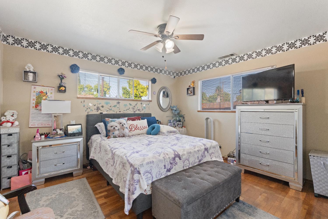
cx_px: 164
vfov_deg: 73.7
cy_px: 110
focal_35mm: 16
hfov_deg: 96.7
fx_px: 146
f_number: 8
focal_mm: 16
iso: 5000
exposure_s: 1/30
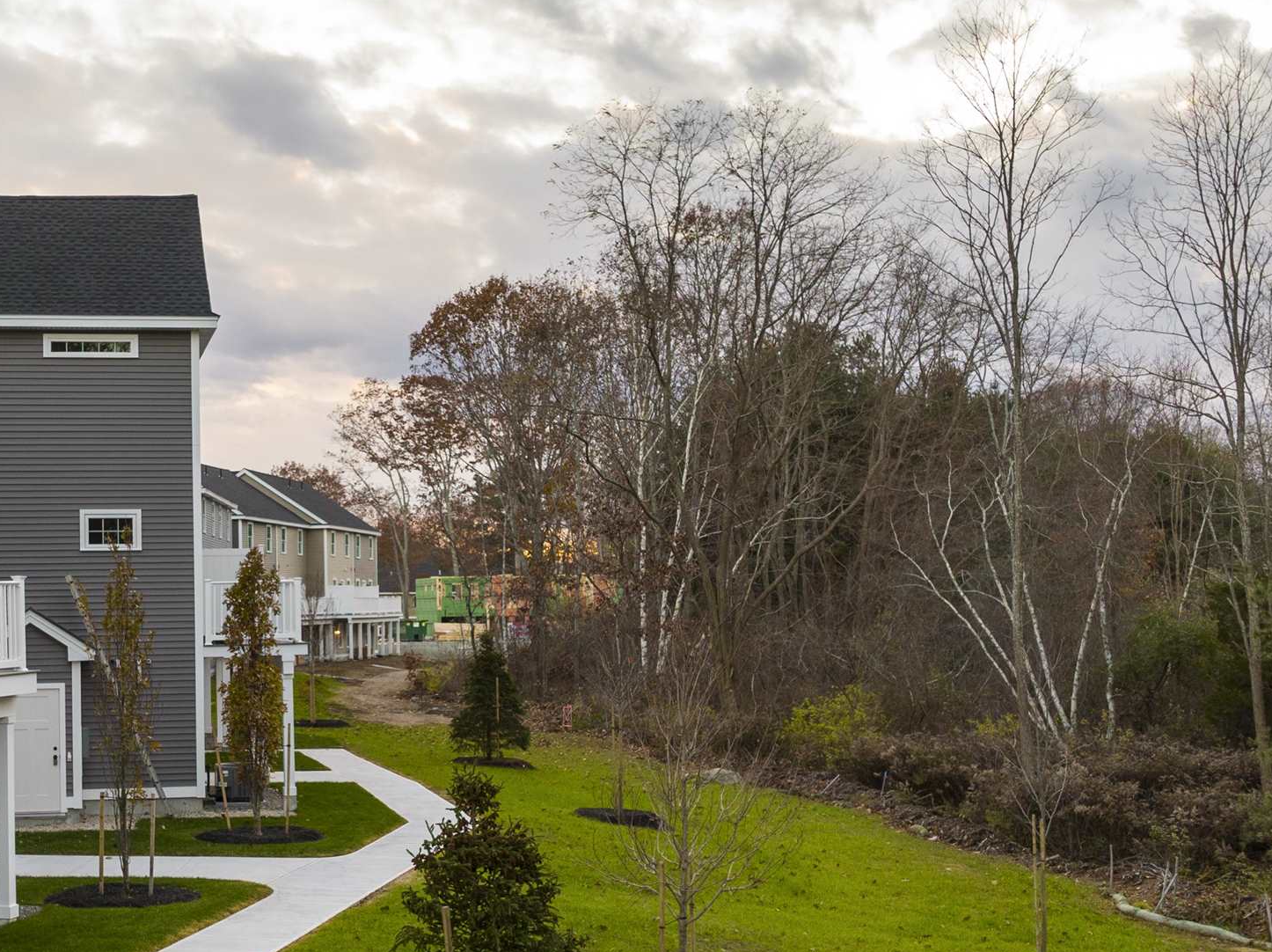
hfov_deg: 36.8
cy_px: 567
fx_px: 1872
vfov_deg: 28.5
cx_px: 347
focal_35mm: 51
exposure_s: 1/80
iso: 100
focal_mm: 12.29
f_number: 2.8
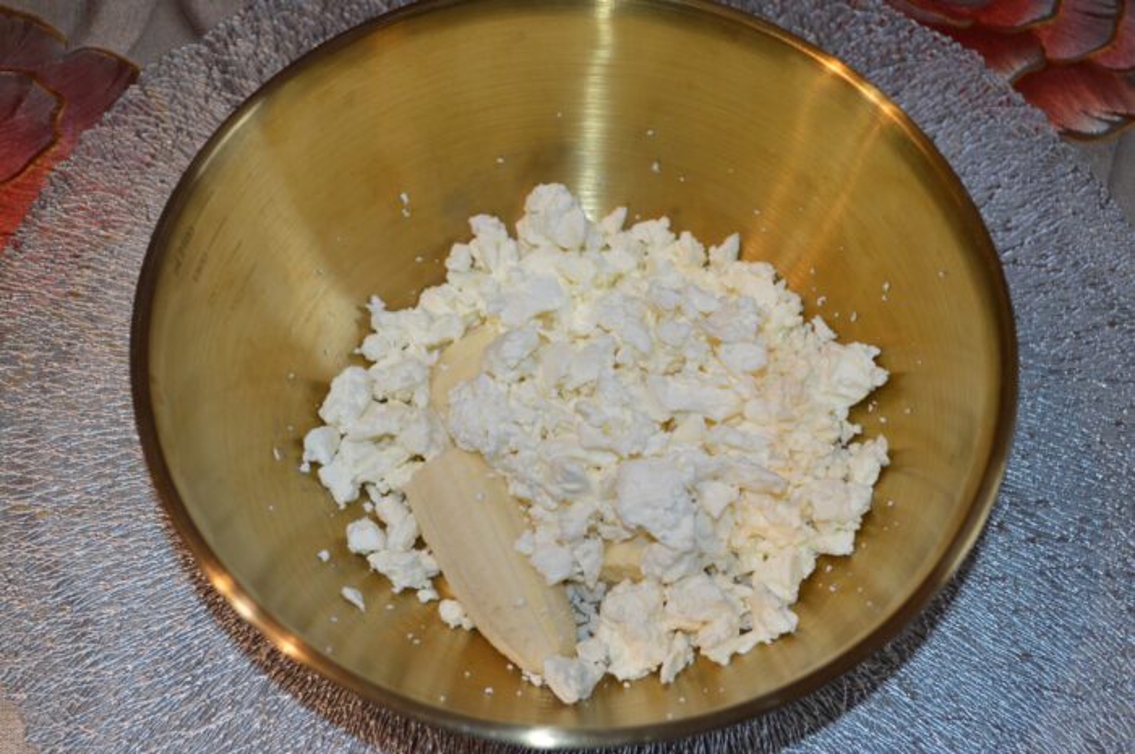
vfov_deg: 22.6
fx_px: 1889
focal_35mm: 60
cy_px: 377
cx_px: 568
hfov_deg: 33.4
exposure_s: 1/60
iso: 800
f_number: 5.3
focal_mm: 40
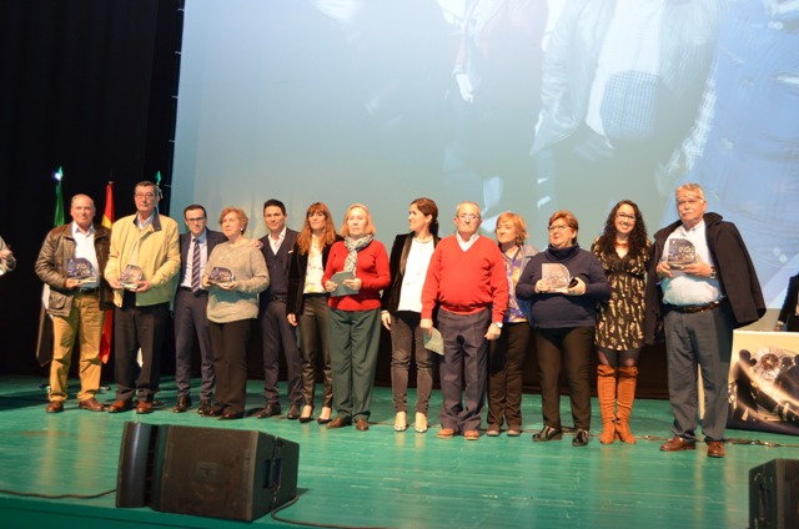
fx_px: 764
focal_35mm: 34
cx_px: 400
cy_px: 264
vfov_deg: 38.2
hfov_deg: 55.2
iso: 1100
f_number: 3.8
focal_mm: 23
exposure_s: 1/30
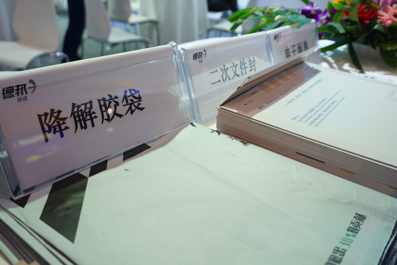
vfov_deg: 40.0
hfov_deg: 57.2
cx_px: 198
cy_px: 132
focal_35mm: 33
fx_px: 364
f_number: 4
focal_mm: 22
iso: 250
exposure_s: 1/60
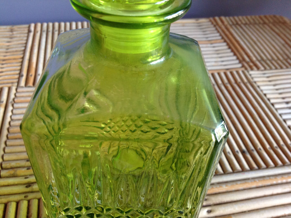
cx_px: 146
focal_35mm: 35
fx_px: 294
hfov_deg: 52.7
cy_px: 109
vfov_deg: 40.6
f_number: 2.4
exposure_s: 1/15
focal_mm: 4.28
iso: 125
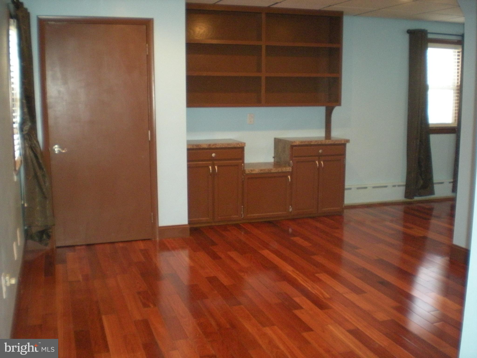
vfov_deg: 37.7
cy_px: 179
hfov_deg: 49.0
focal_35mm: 38
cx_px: 238
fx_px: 524
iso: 454
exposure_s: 1/60
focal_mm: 6.3
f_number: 3.1
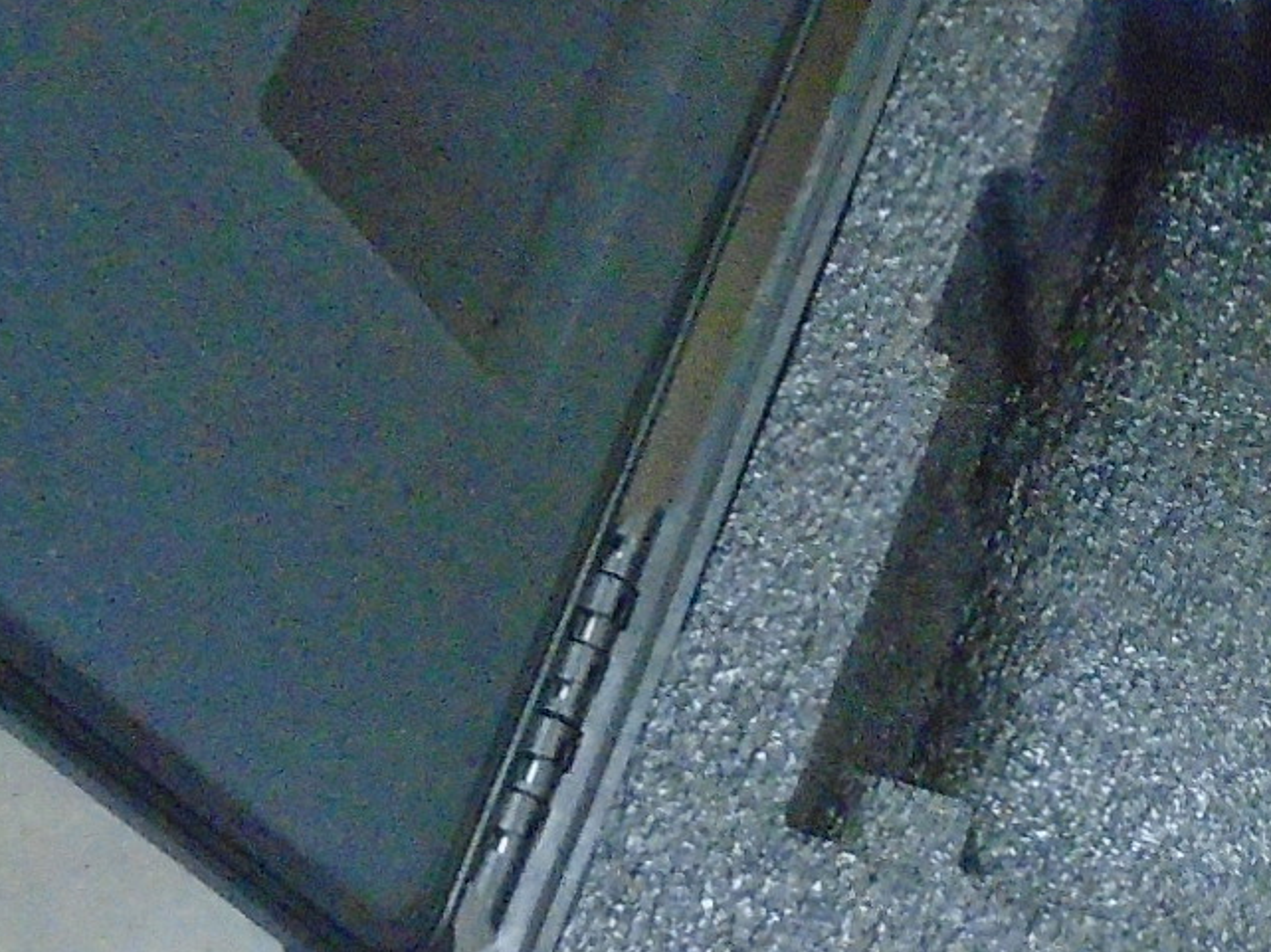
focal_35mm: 105
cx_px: 1255
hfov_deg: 18.3
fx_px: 3854
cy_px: 184
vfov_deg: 14.0
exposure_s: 1/40
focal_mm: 4.6
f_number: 3.2
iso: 800
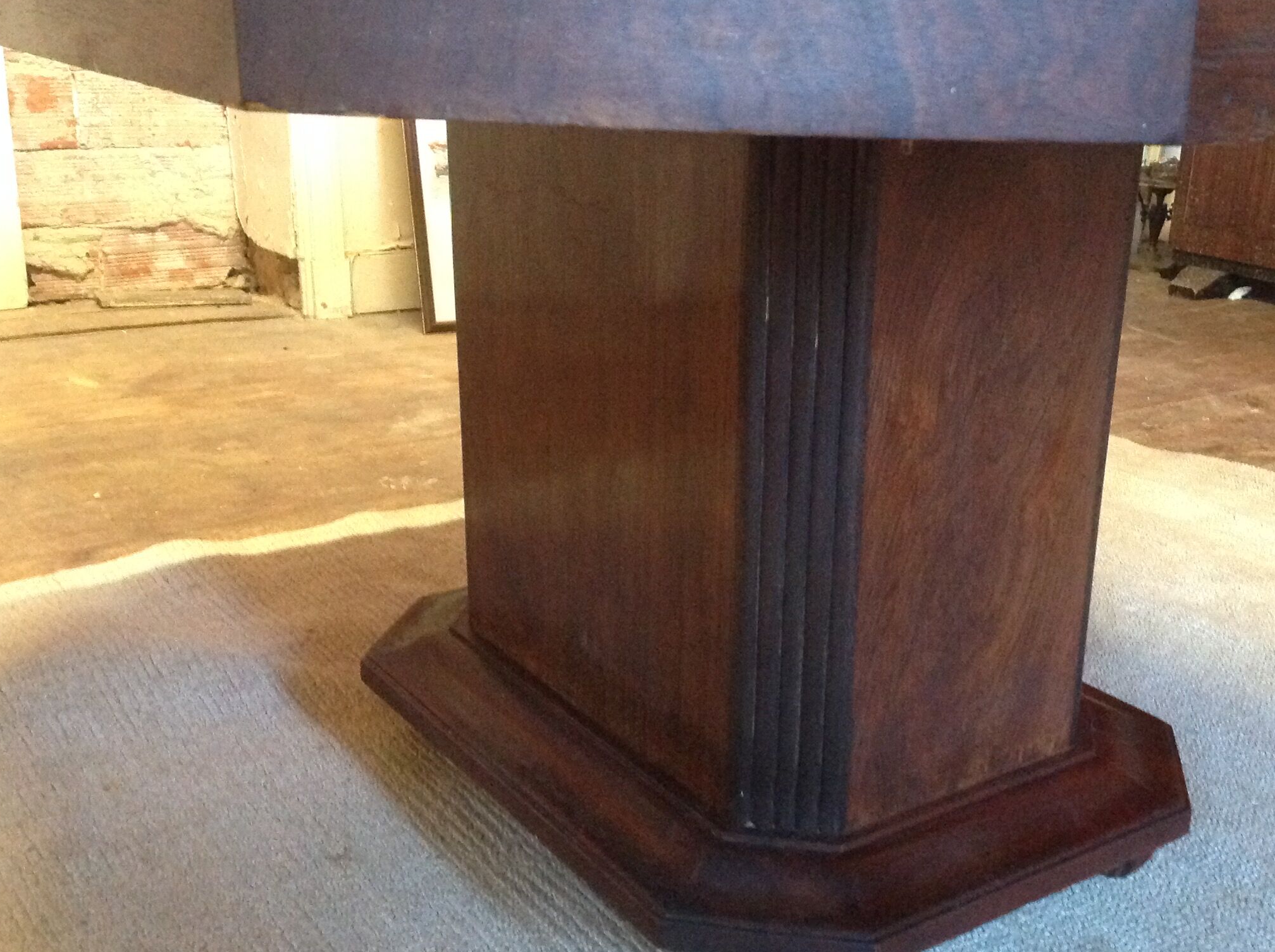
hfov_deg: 41.9
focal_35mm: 45
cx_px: 760
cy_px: 523
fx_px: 1655
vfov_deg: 32.1
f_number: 2.4
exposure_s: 1/15
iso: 640
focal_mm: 4.28
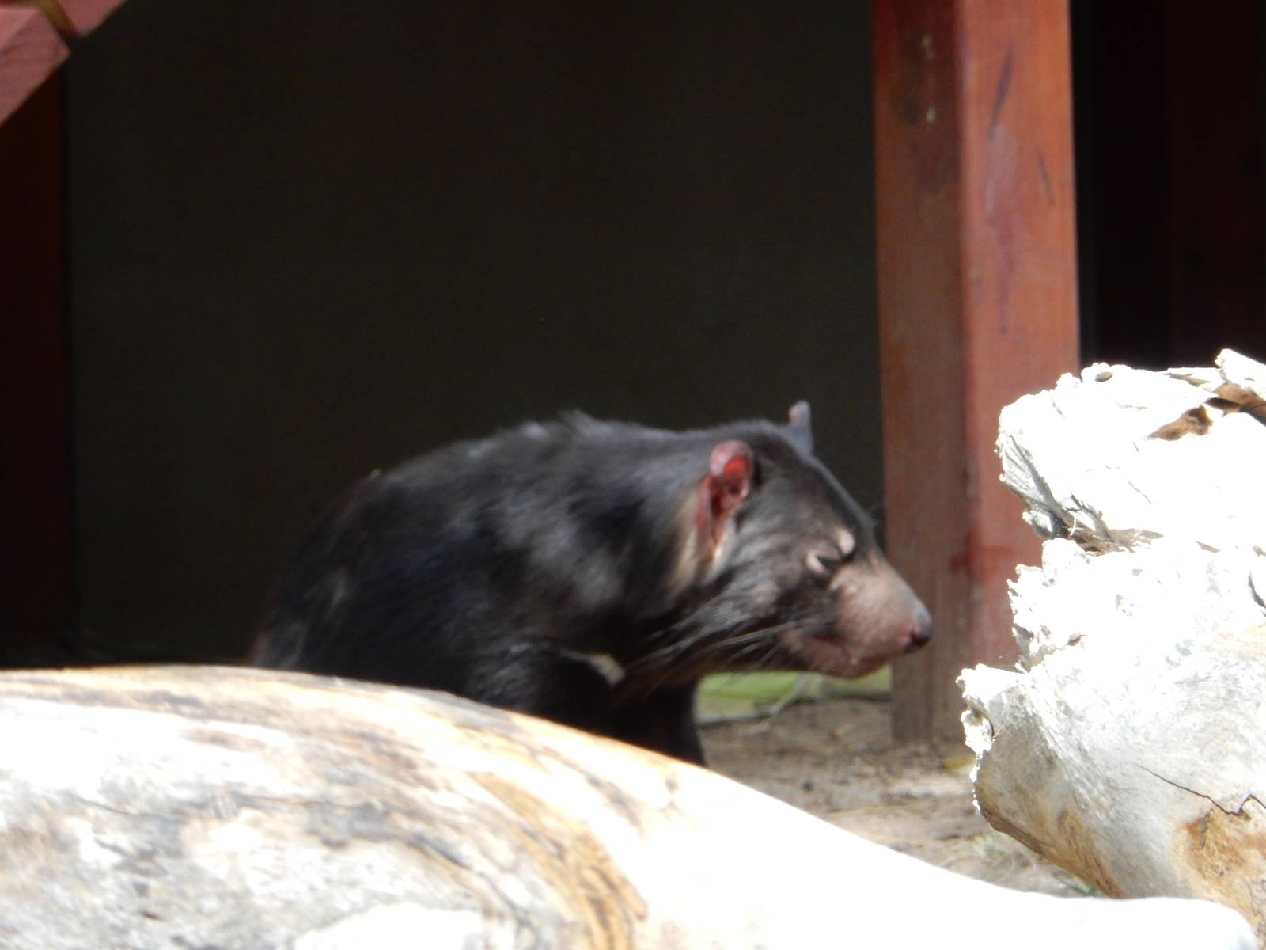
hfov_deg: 4.4
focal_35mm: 450
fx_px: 16458
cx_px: 633
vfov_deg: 3.3
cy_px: 475
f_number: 6.3
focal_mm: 81
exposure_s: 1/60
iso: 400
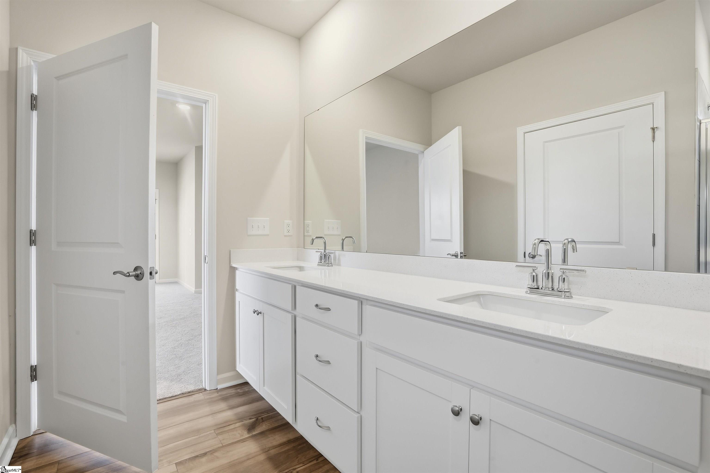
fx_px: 315
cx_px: 355
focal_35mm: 16
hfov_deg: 96.8
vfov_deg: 73.7
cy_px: 236
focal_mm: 16
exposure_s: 1/60
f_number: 11
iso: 160
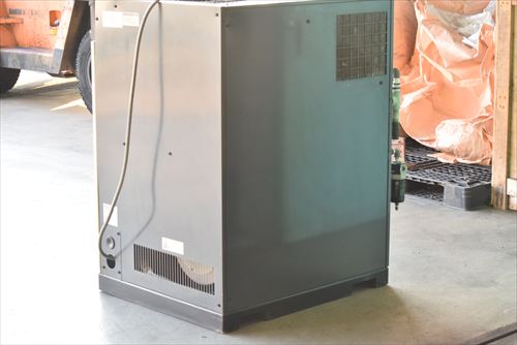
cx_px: 258
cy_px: 172
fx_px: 1185
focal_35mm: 82
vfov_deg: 16.6
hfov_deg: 24.6
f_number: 6.3
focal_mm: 55
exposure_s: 1/60
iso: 1250
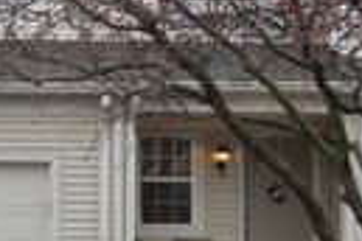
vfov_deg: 7.0
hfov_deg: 10.1
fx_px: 1981
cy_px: 136
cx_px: -166
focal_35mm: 197
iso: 400
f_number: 5.6
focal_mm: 34
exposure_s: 1/125
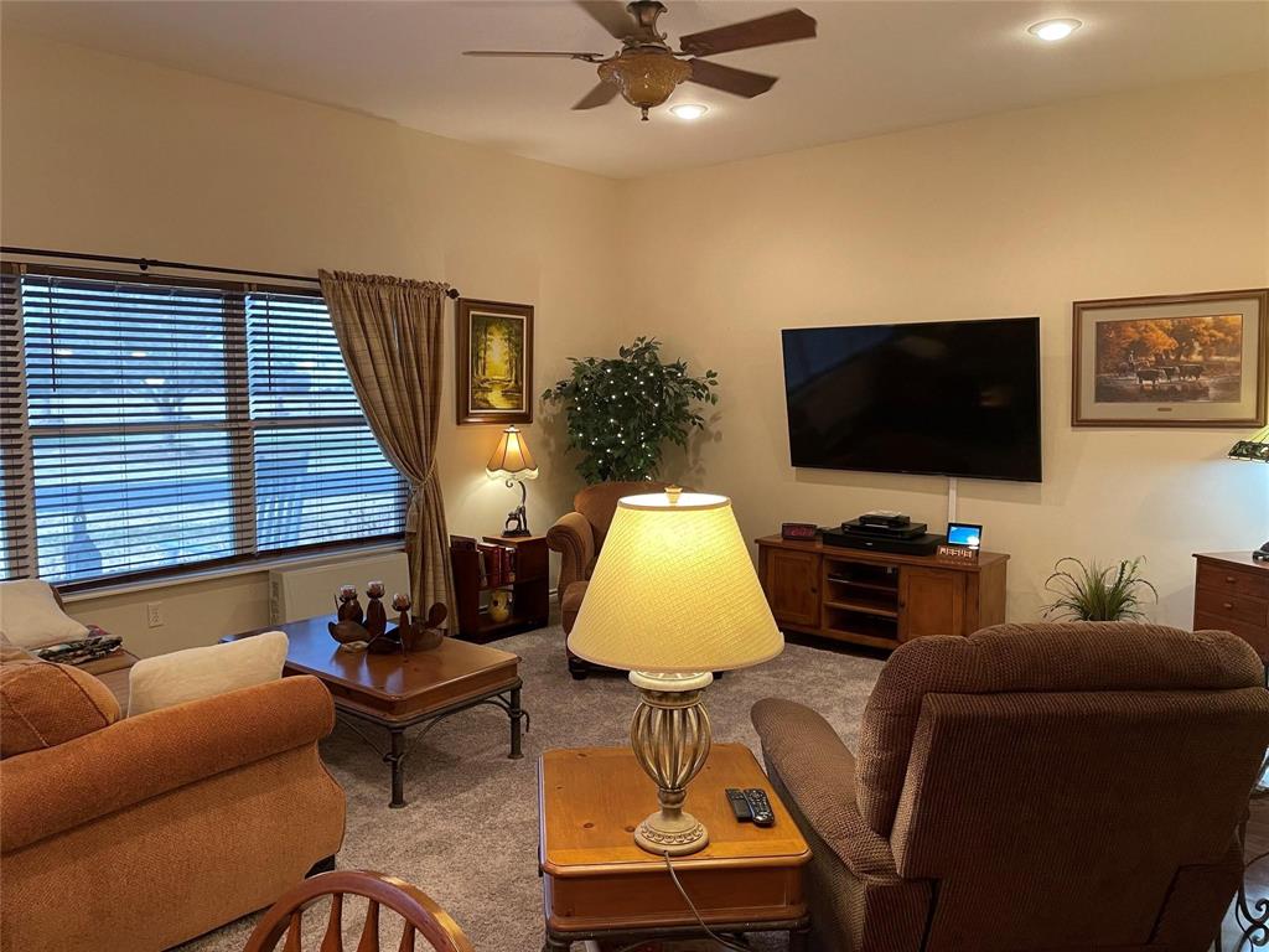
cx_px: 634
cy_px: 476
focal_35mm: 26
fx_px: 953
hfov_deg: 67.3
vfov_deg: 53.1
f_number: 1.6
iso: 200
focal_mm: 4.2
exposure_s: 1/60
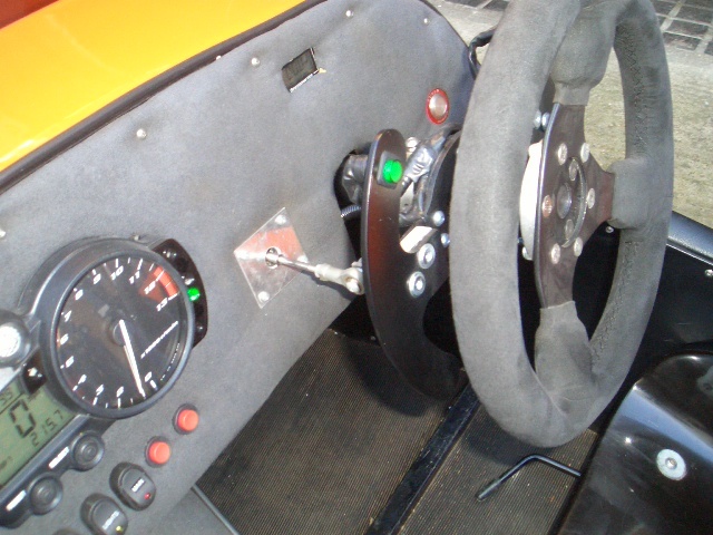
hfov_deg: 51.4
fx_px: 742
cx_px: 356
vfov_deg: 39.7
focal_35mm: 36
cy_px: 268
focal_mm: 4.8
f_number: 4
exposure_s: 1/40
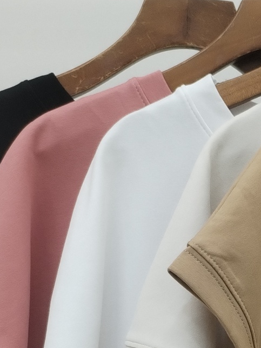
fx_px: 1086
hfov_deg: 13.2
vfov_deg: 17.2
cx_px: 352
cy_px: 449
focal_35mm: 108
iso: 272
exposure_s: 1/120
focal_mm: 4.75
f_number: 1.8
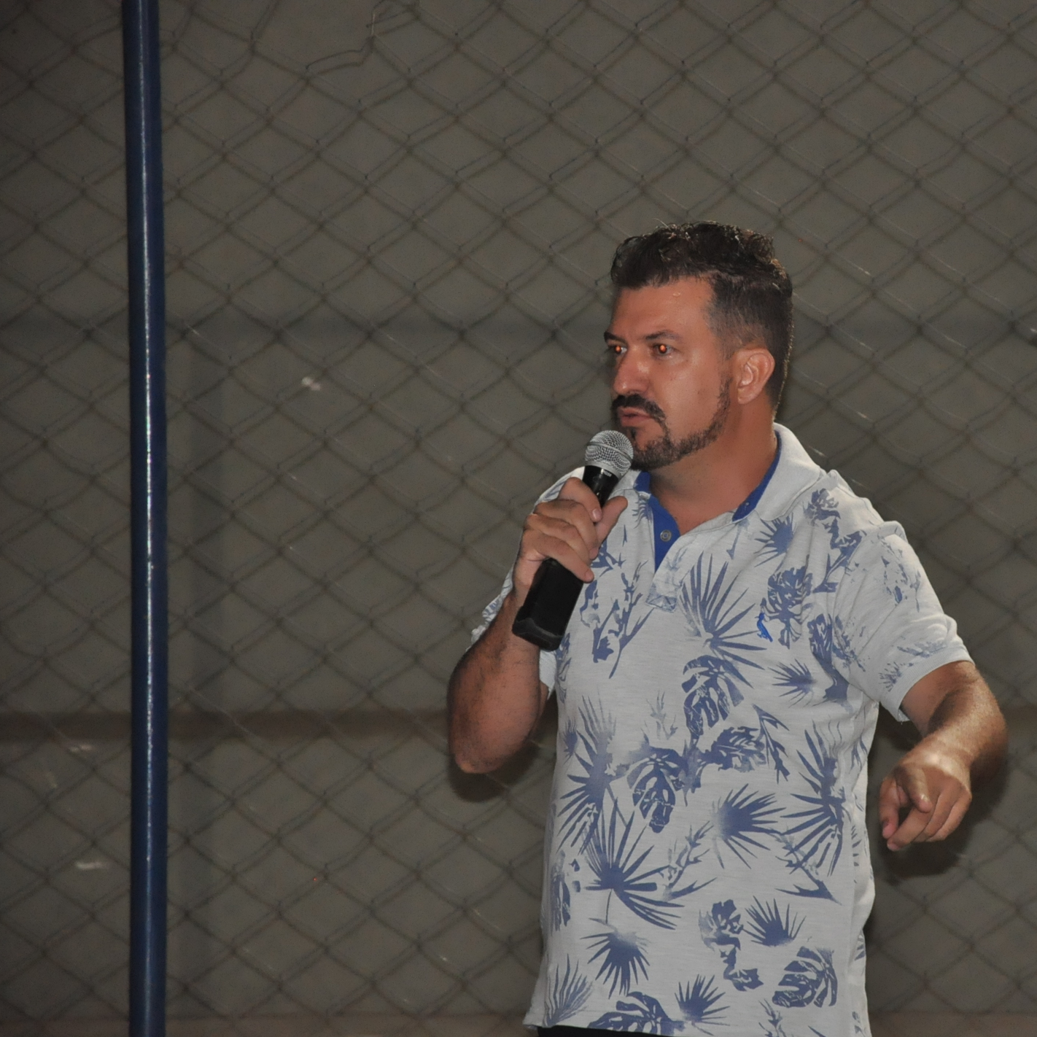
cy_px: 518
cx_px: 761
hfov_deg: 8.7
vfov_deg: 8.7
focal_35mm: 202
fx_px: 6834
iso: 2000
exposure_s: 1/60
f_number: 5.6
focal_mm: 105
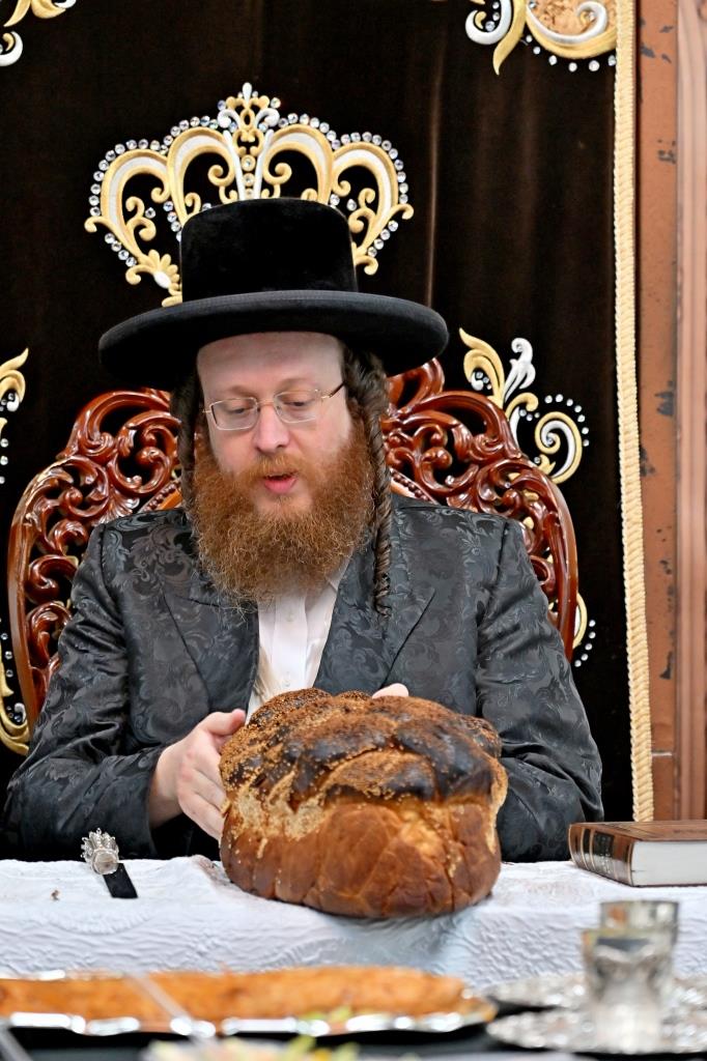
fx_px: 4864
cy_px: 530
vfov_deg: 12.5
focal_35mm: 165
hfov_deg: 8.3
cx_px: 354
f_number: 4
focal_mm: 110
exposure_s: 1/160
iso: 640
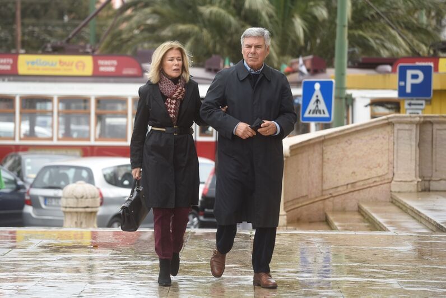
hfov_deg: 12.5
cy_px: 149
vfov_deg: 8.3
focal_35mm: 165
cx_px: 223
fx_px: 2044
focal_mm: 165
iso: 250
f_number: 4.5
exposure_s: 1/640
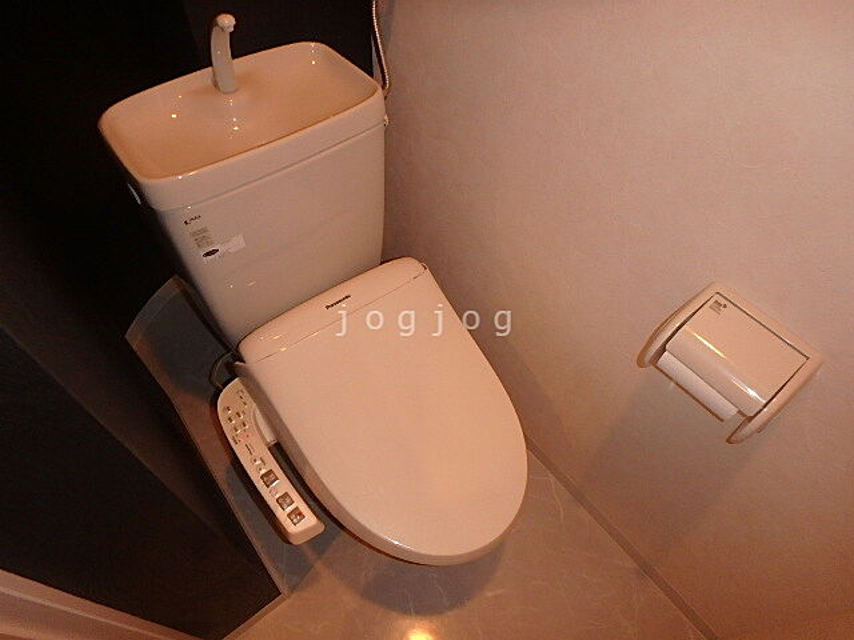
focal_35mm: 21
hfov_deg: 79.0
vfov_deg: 63.4
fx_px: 518
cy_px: 320
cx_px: 427
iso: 400
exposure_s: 1/30
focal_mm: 3.7
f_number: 3.5
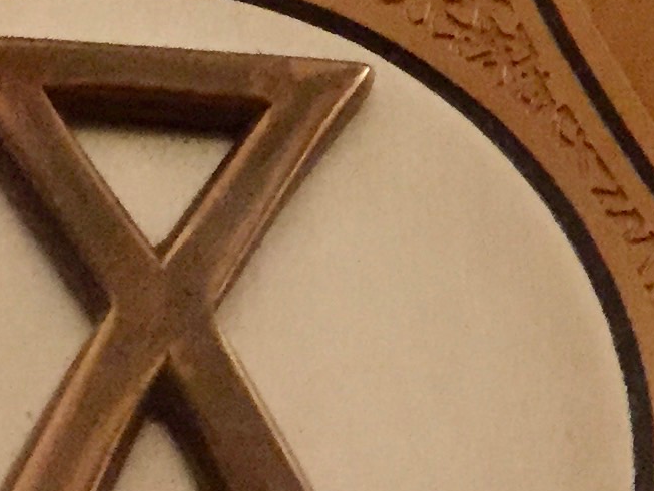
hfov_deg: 13.1
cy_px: -95
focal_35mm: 145
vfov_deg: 10.1
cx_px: 891
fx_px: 2740
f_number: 2.2
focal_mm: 4.15
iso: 500
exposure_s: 1/15
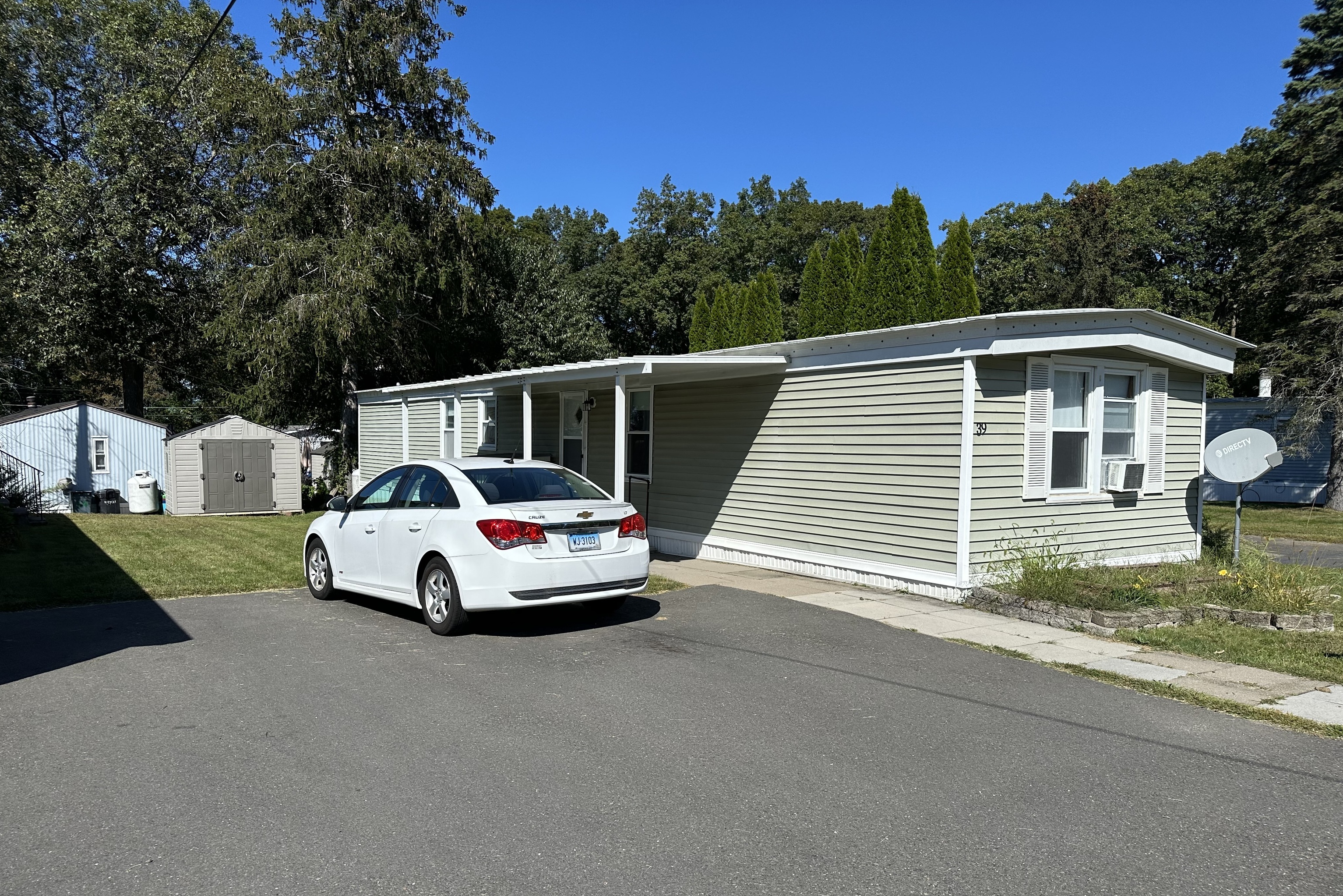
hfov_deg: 71.5
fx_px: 933
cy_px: 504
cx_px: 671
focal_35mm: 25
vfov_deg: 51.2
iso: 80
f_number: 1.78
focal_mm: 6.86
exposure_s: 1/5848
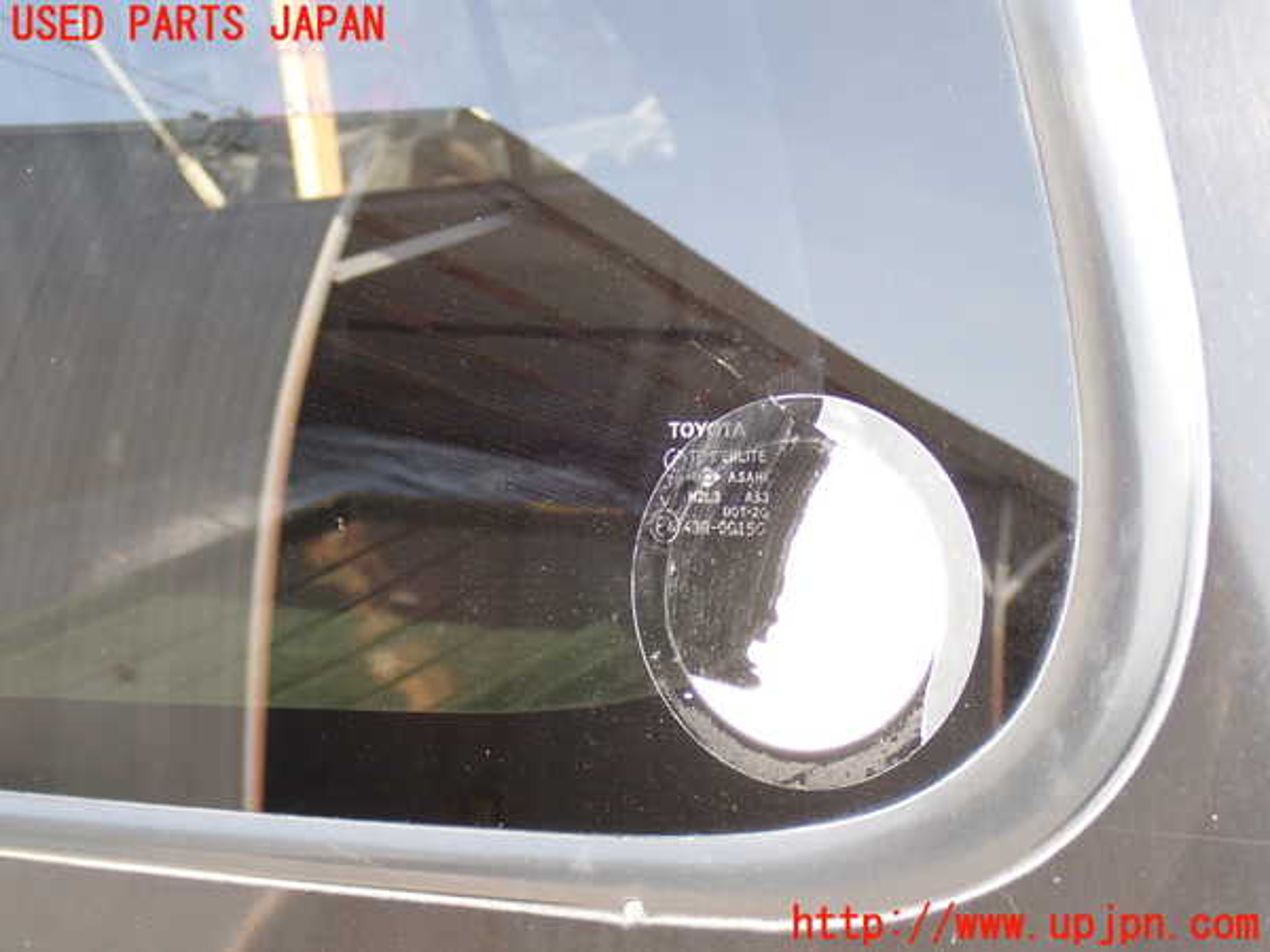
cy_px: 476
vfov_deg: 23.7
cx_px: 635
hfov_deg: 31.2
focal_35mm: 62
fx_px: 2275
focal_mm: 11.09
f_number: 3.6
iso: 200
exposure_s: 1/125
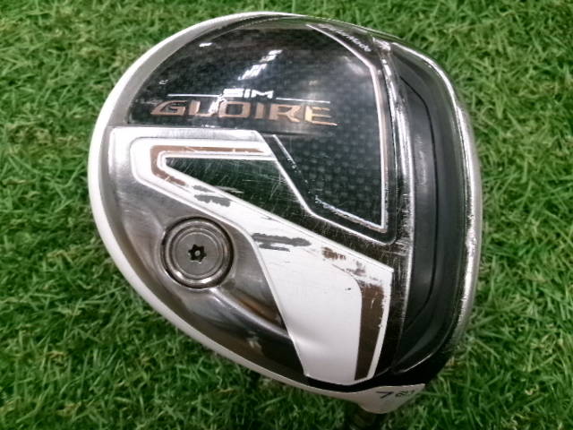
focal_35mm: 28
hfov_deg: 63.4
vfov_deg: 49.7
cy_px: 215
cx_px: 286
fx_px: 463
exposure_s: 1/50
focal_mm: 5.1
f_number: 3.9
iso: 800
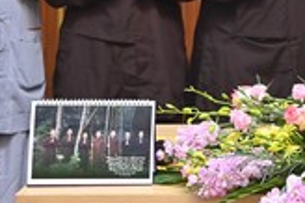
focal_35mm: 151
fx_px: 1278
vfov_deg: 8.8
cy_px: -129
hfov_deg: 12.9
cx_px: 461
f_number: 5.6
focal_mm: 38
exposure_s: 1/60
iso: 1250
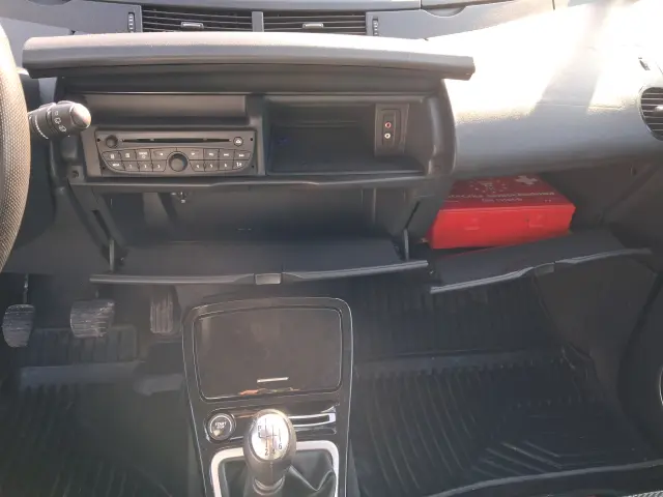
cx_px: 332
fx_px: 517
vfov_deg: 51.4
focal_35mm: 27
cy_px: 248
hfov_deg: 65.3
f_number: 1.8
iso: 80
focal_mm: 4
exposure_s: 1/100
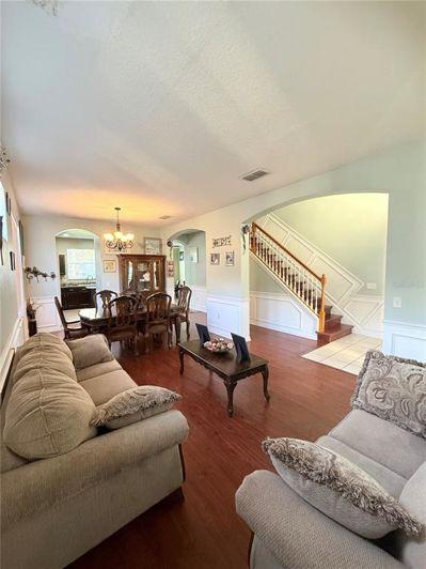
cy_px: 284
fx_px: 230
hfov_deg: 85.7
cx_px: 213
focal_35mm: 14
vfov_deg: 102.1
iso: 400
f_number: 2.2
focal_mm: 2.22
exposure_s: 1/60
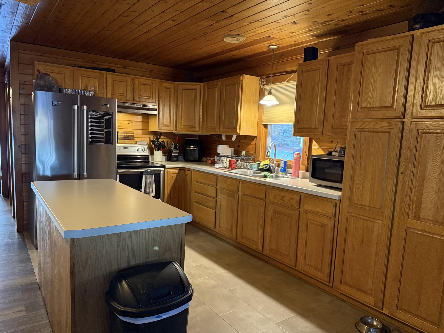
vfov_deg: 54.9
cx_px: 214
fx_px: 321
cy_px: 173
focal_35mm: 25
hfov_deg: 69.4
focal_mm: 6.76
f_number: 1.78
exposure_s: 1/40
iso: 640
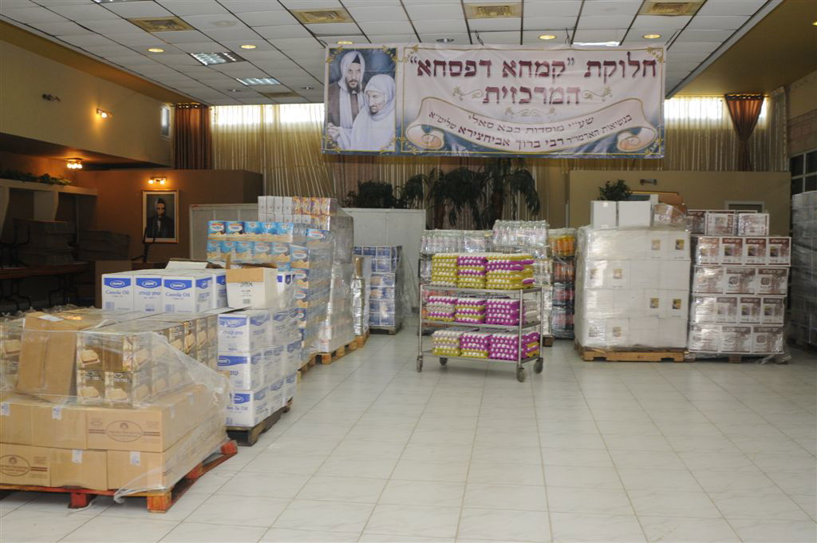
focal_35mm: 36
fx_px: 816
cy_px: 272
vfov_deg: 36.8
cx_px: 408
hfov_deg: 53.2
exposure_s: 1/100
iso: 640
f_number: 5
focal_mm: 24
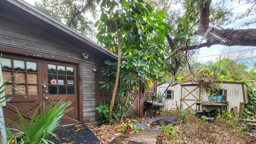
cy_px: 100
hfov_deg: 102.9
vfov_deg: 67.8
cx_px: 135
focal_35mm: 15
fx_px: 102
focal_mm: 2.2
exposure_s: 1/50
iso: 160
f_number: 2.2
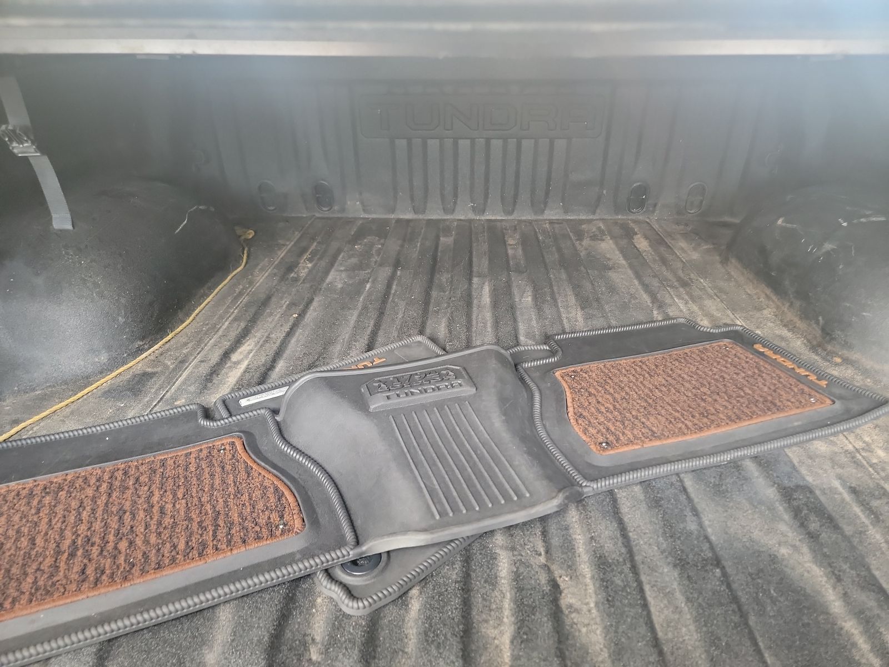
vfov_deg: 56.8
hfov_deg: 71.6
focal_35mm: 24
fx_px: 616
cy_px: 334
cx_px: 444
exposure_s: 1/59
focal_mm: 6.7
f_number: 1.8
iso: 675
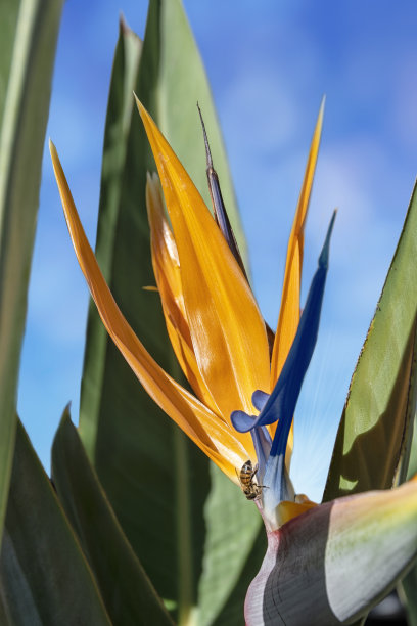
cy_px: 313
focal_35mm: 90
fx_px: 1564
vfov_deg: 22.6
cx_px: 208
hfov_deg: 15.2
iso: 200
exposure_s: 1/320
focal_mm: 60
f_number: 9
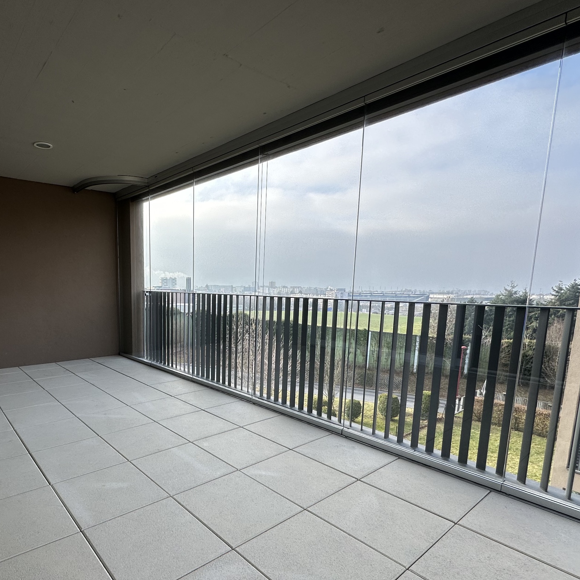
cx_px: 189
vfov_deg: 74.3
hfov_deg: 72.4
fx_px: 379
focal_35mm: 20
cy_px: 339
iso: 40
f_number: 2.2
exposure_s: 1/458
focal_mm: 2.22
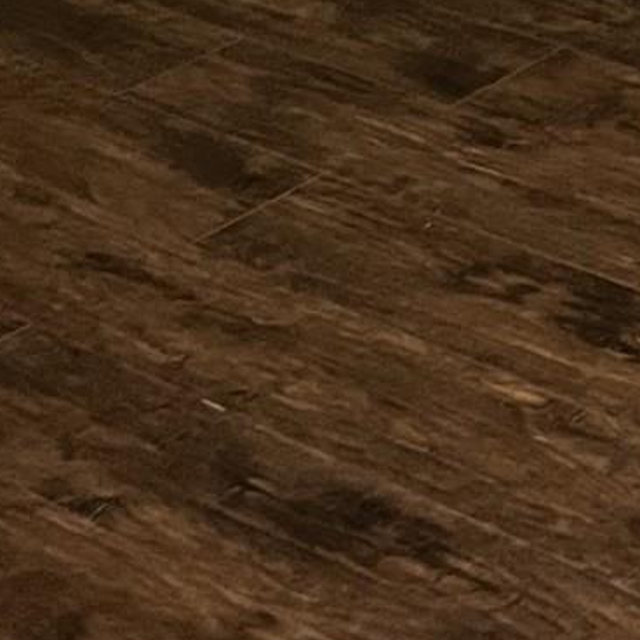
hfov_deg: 11.8
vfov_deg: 11.3
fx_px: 3012
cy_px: -508
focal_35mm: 144
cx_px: 823
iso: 640
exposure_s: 1/30
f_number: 1.5
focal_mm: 5.7
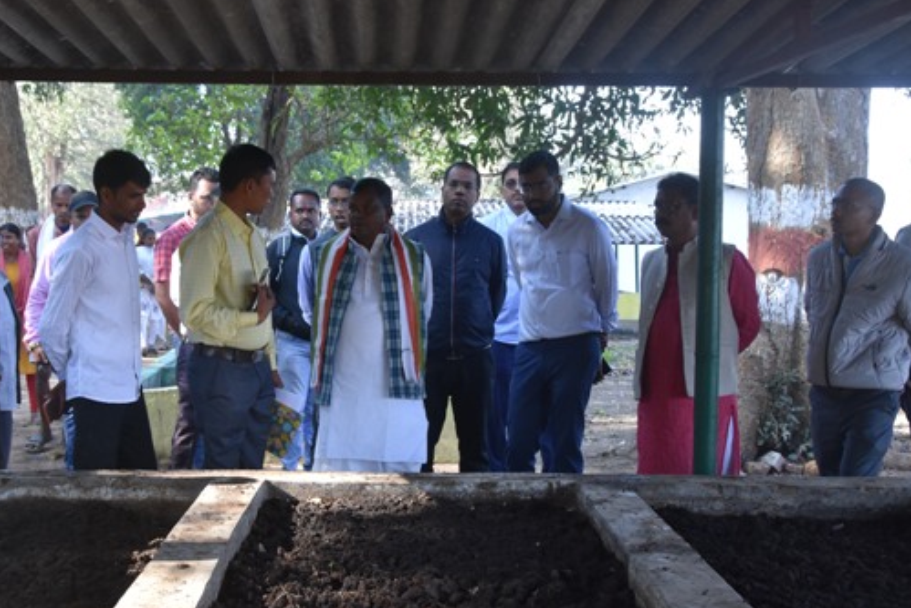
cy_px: 361
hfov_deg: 39.5
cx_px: 372
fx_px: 1266
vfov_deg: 27.0
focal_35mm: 50
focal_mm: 26
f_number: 6.3
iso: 800
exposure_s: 1/160
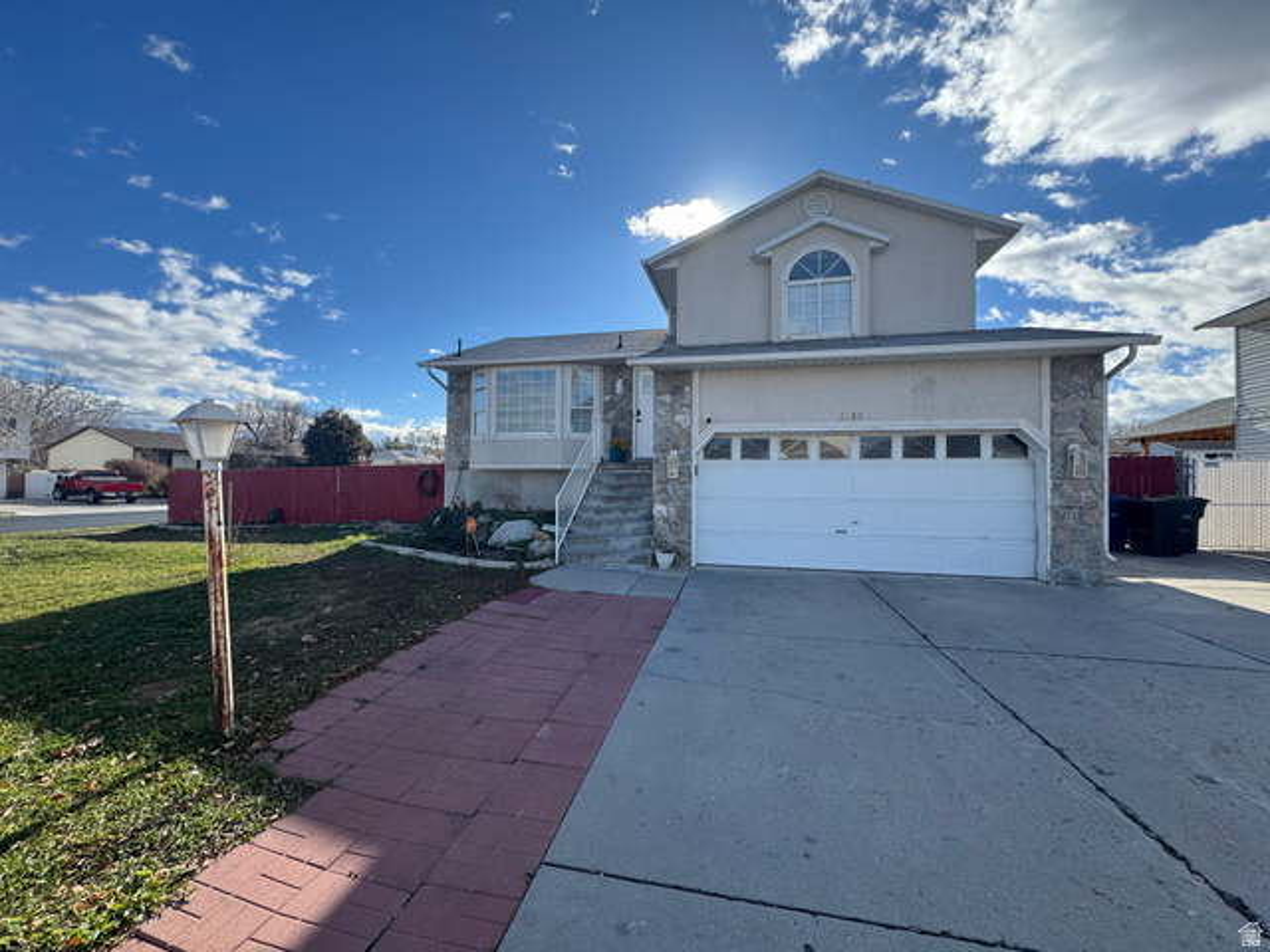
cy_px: 476
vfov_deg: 85.7
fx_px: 514
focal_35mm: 14
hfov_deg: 102.1
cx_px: 635
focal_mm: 2.22
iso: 50
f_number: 2.2
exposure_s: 1/1006
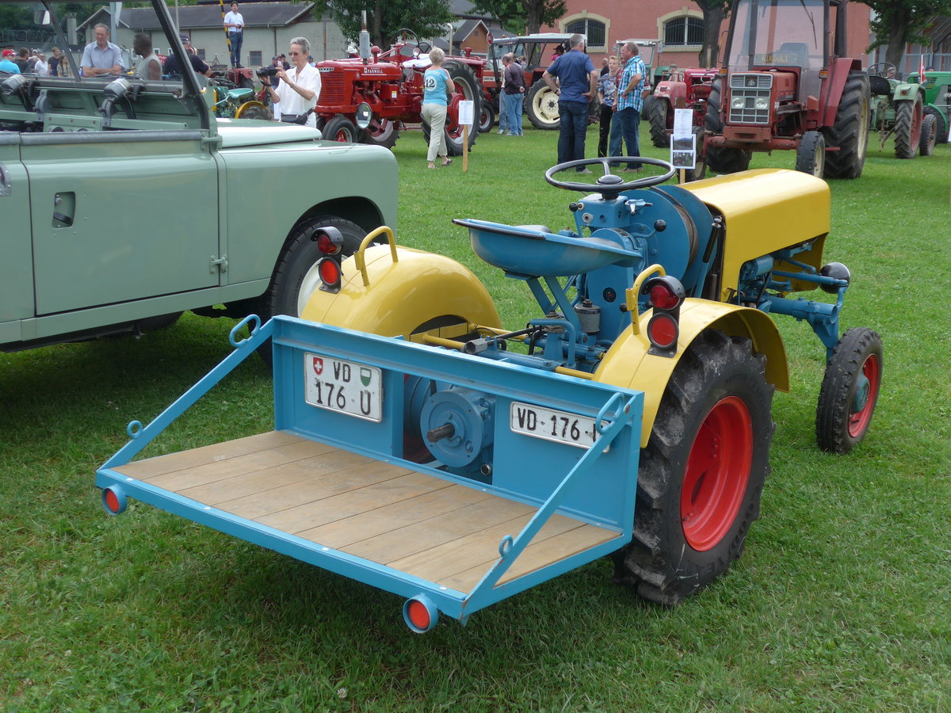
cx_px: 476
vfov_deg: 32.9
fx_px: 1209
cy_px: 356
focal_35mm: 44
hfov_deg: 42.9
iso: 80
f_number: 2.8
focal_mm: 9
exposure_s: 1/320
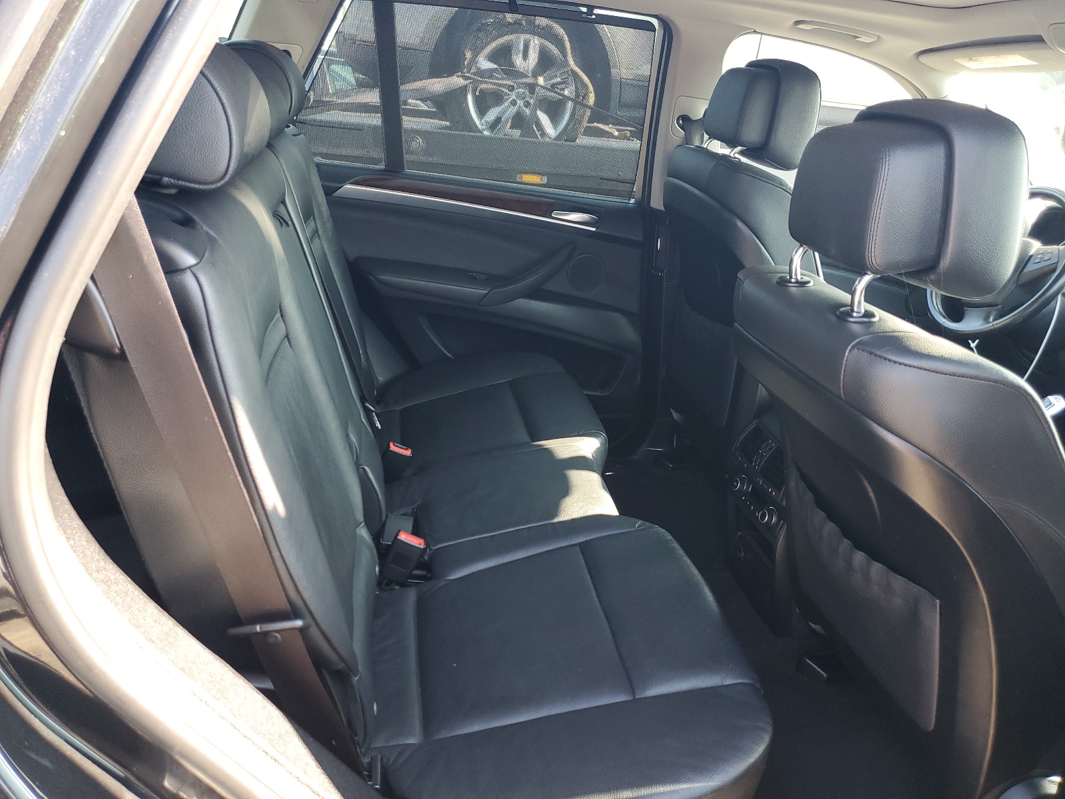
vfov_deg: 53.1
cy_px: 400
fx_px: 800
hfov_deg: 67.3
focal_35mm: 26
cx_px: 532
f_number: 1.5
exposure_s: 1/120
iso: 91
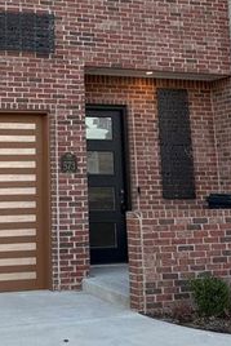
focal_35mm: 62
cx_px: 52
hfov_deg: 21.7
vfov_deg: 30.9
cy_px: 34
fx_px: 596
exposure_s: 1/414
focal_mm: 6.76
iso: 100
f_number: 1.78
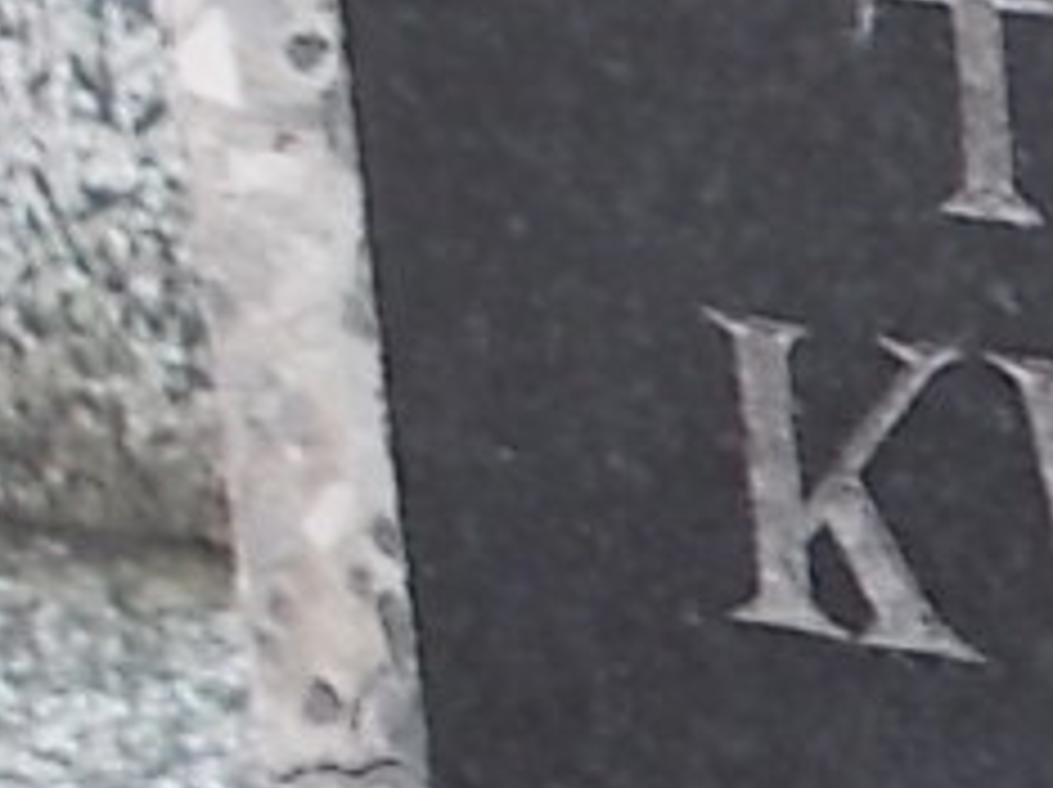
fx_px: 5409
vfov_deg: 8.3
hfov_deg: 10.3
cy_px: 662
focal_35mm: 178
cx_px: 2102
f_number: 3.2
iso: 100
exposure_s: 1/25
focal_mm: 4.6
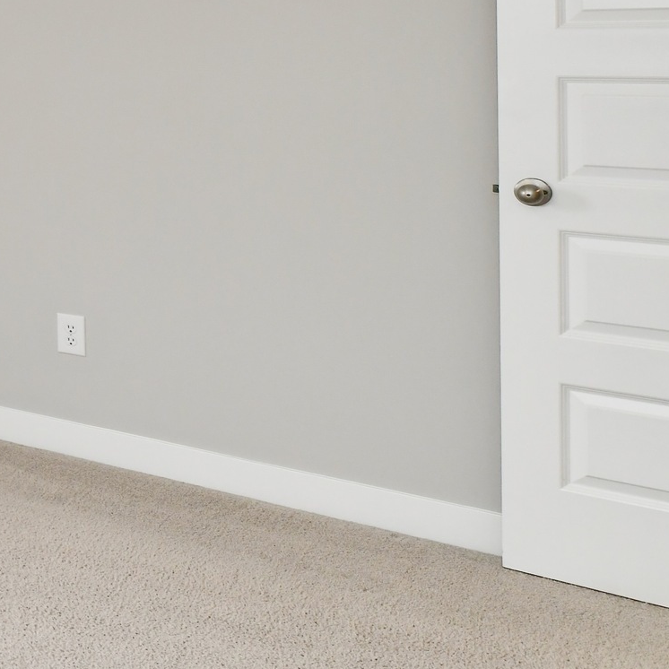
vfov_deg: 33.0
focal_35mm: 49
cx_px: -584
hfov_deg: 20.9
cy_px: 77
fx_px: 1071
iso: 640
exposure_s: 1/100
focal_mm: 14
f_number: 6.3
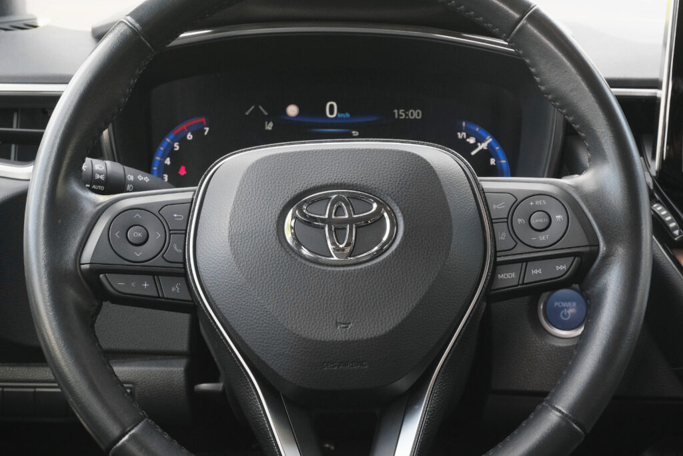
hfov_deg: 29.7
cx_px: 342
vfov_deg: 20.0
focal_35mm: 68
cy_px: 228
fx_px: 1290
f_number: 9
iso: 2000
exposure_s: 1/100
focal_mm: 45
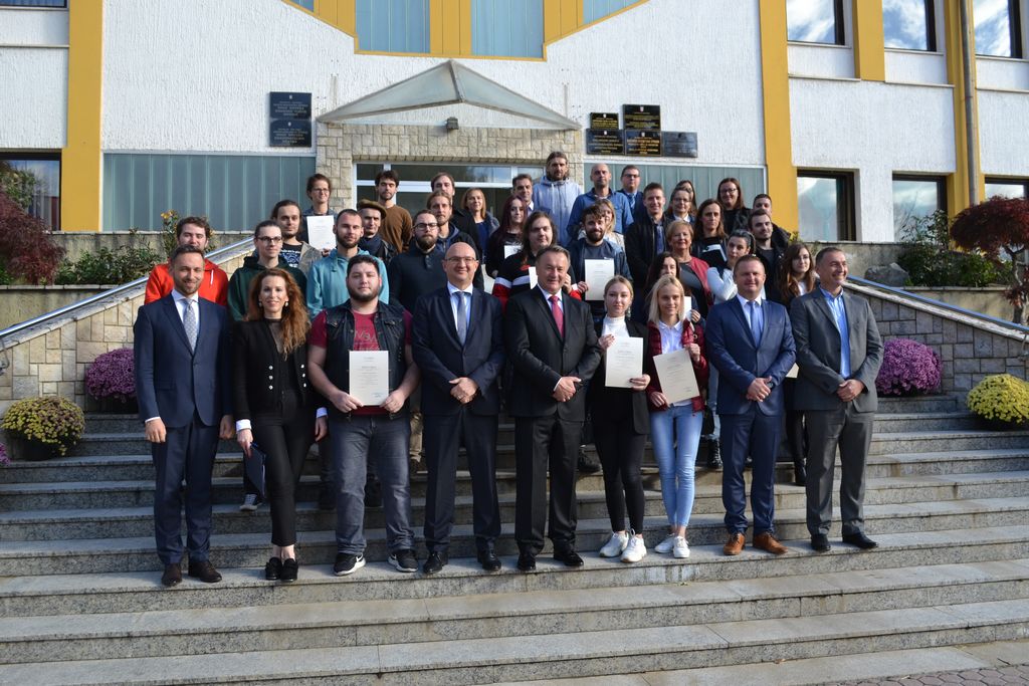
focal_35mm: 33
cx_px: 514
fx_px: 943
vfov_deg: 40.0
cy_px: 343
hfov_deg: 57.2
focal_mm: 22
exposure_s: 1/125
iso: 110
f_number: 5.6
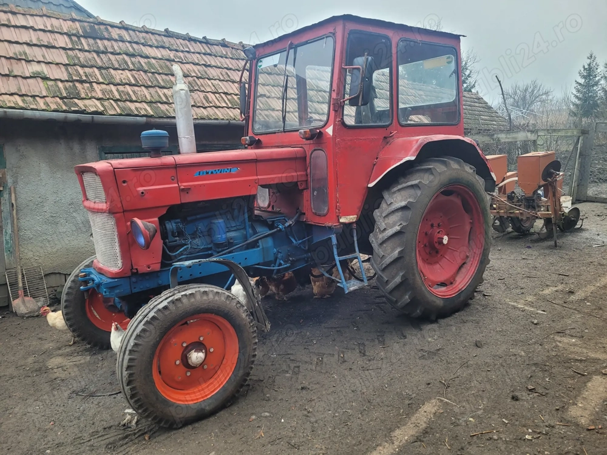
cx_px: 304
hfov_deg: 67.3
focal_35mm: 26
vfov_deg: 53.1
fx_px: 456
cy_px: 228
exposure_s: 1/100
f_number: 1.8
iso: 80
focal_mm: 5.4
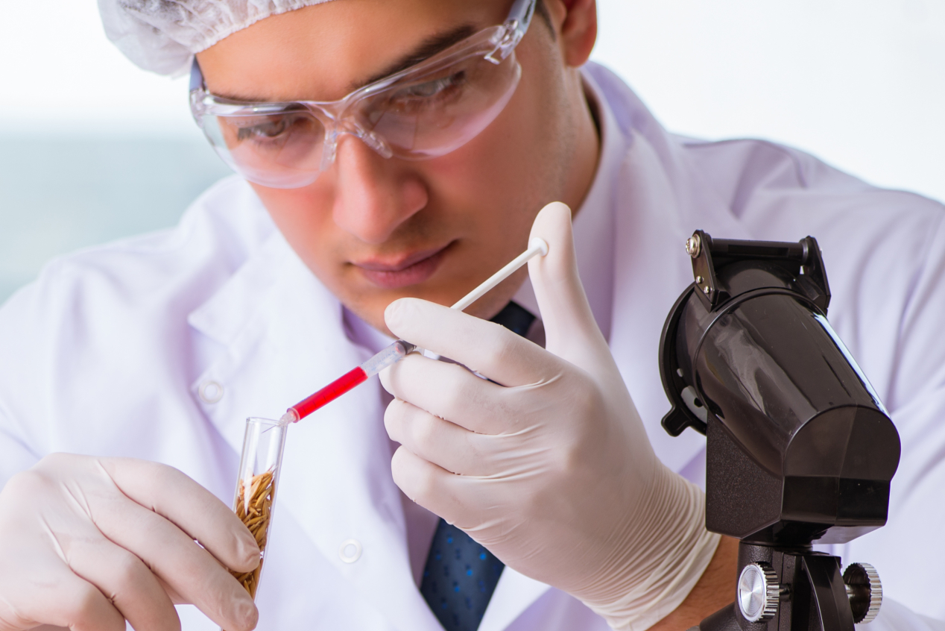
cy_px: 508
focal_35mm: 212
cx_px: 133
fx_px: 5566
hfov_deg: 9.7
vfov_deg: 6.5
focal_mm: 105
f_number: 5.6
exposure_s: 1/80
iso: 100
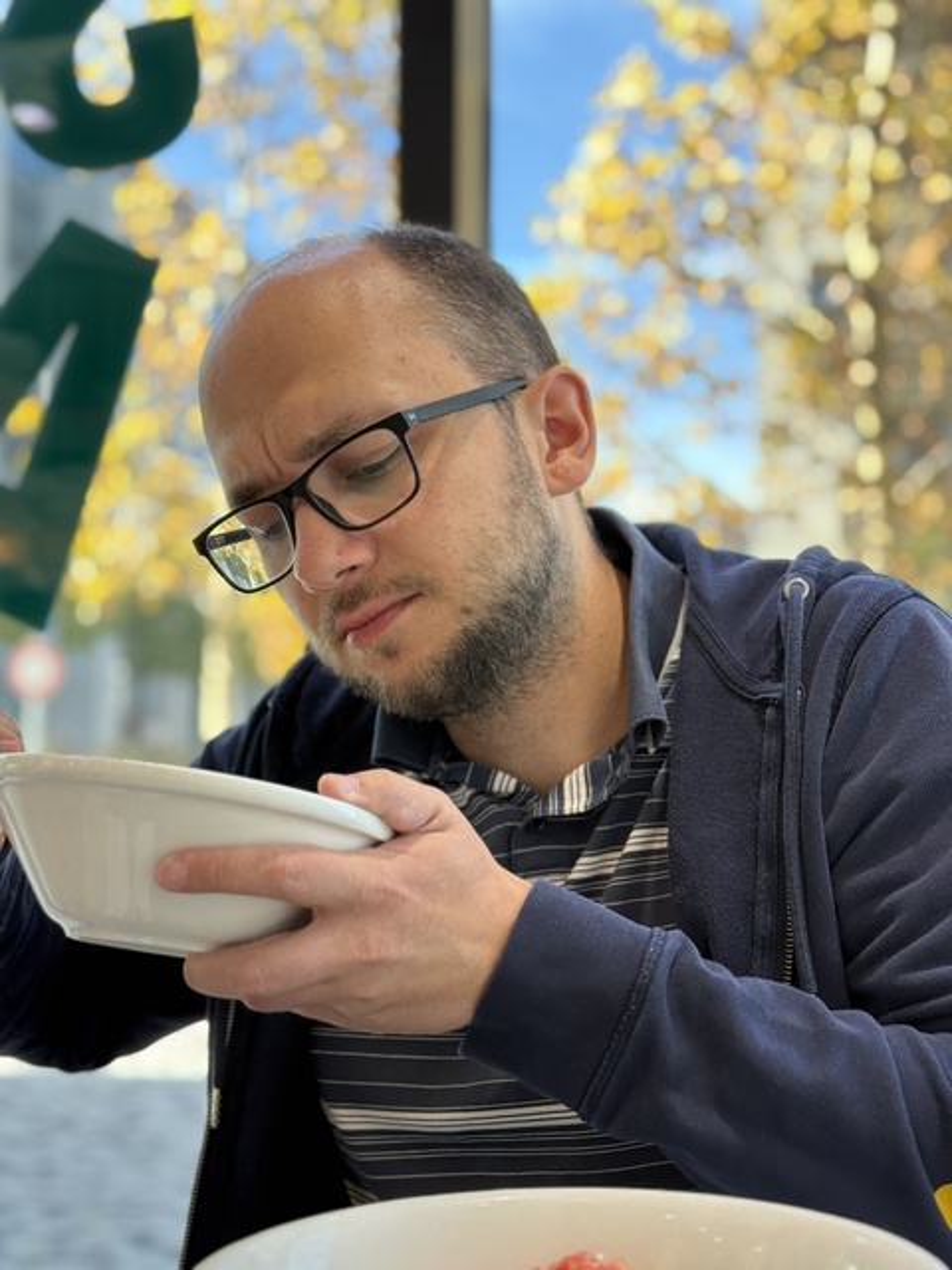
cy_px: 635
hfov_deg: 30.3
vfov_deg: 39.7
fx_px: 1760
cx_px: 476
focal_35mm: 48
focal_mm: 6.76
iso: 50
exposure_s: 1/121
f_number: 1.78
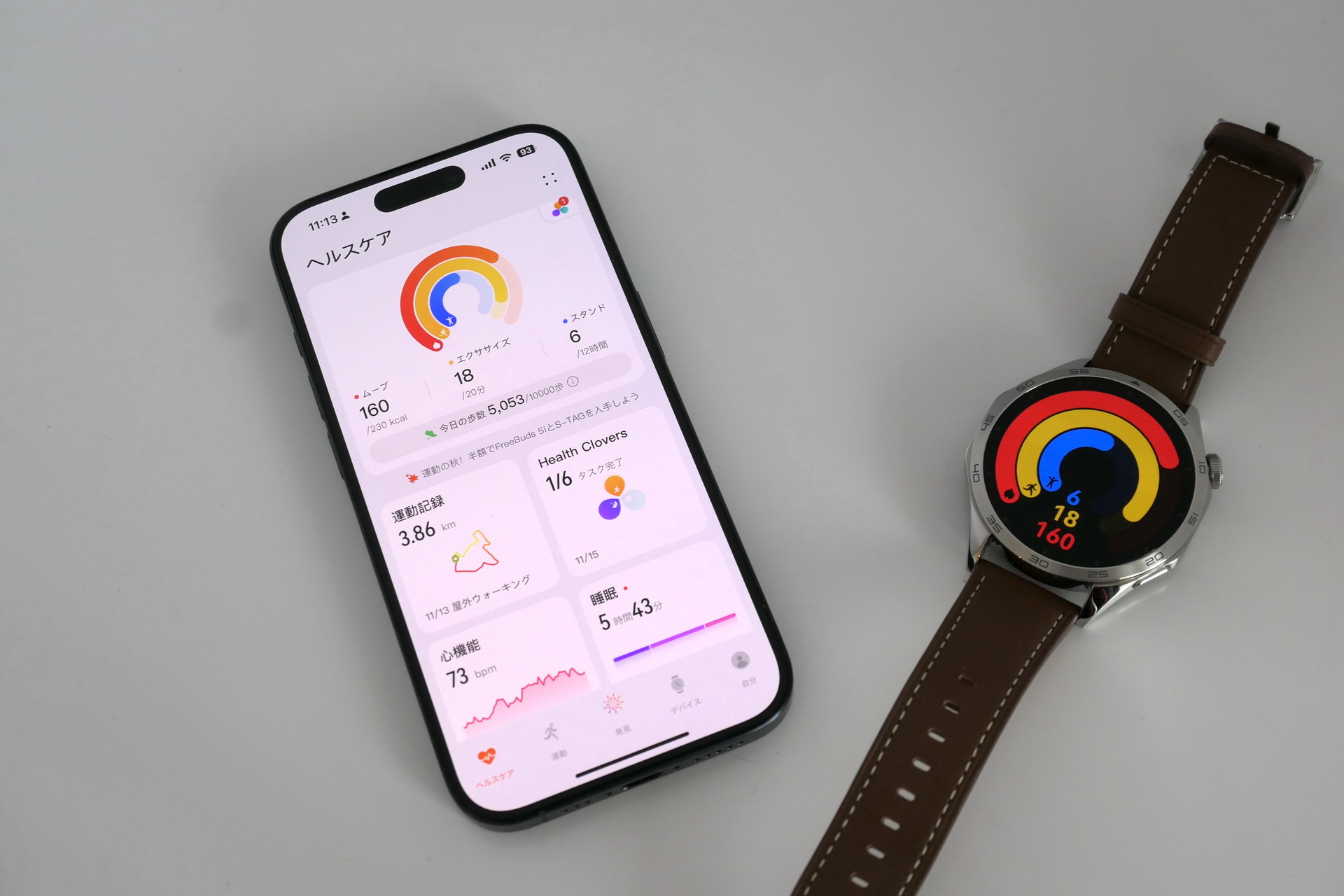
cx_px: 672
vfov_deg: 27.0
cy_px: 448
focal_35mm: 50
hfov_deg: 39.6
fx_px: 1867
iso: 320
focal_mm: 18.2
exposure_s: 1/80
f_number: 4.2
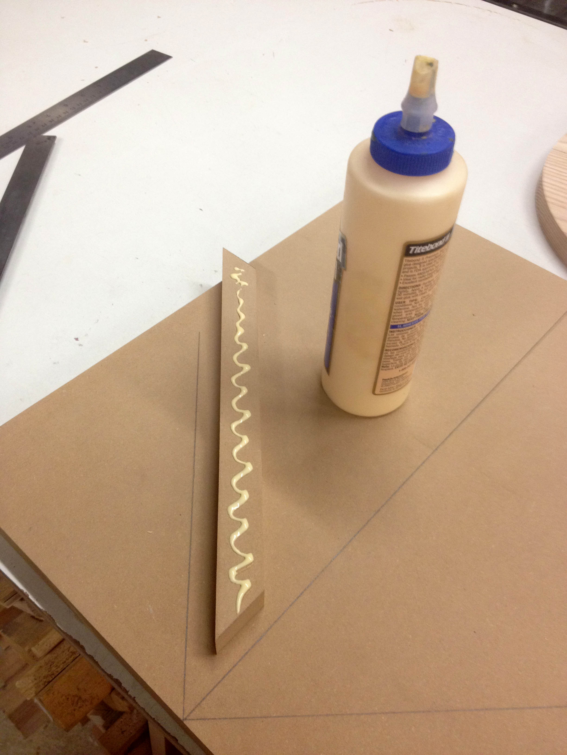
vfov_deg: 52.6
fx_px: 764
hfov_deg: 40.7
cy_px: 378
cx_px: 284
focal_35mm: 35
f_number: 2.4
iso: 125
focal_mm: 4.28
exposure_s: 1/20
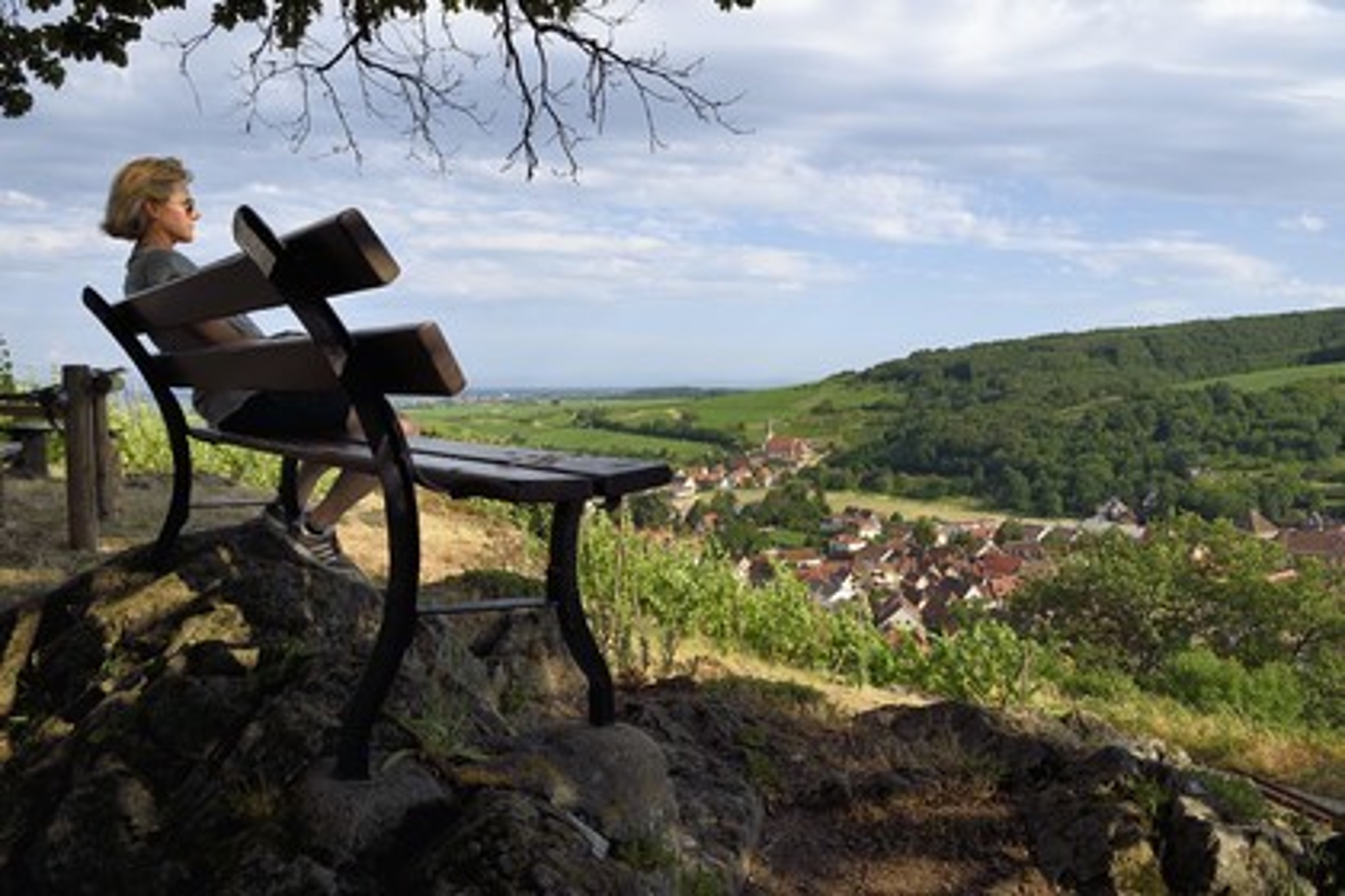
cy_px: 448
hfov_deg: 73.7
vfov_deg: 53.1
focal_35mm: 24
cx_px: 672
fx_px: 897
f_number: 13
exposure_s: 1/200
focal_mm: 24
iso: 200
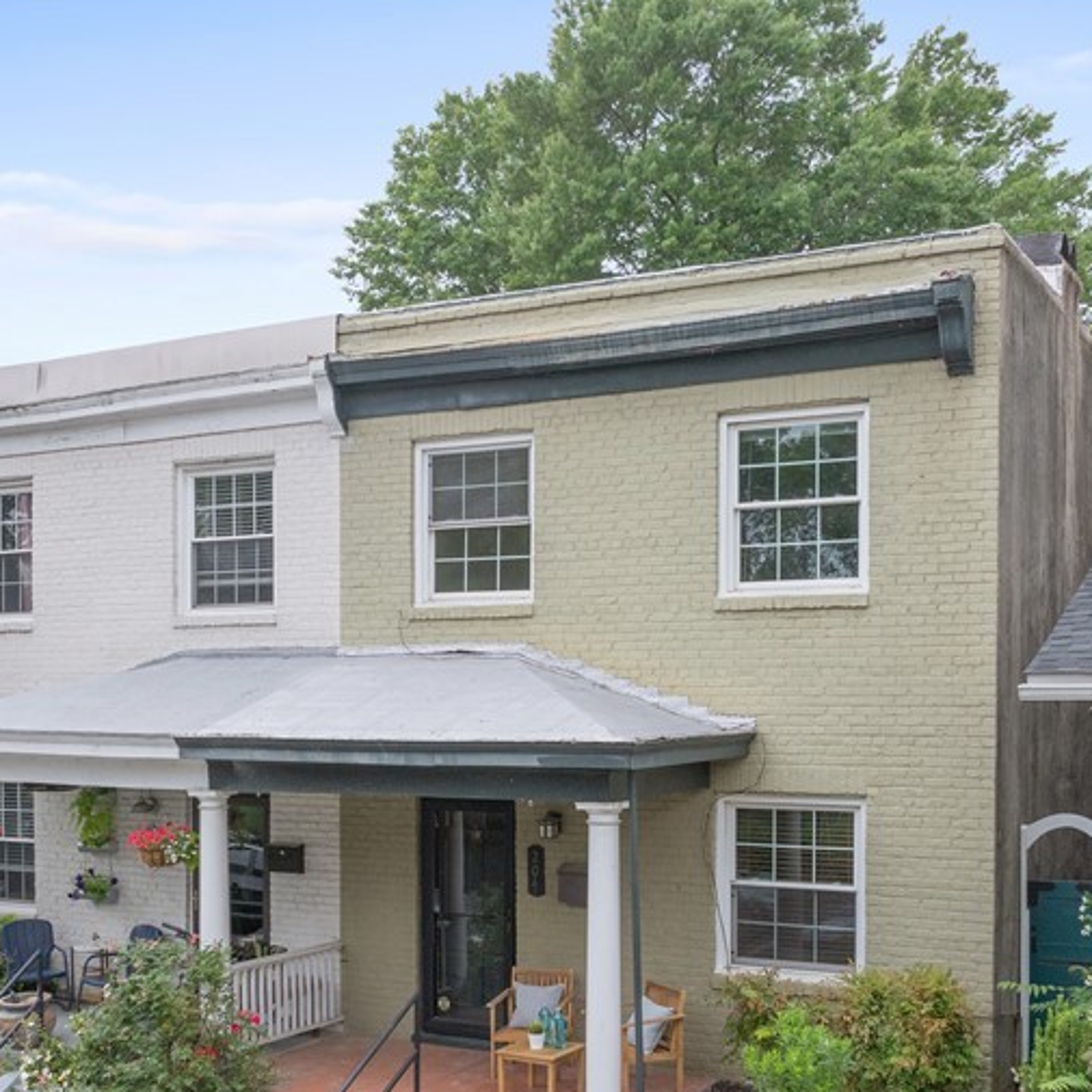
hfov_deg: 39.2
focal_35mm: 43
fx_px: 1535
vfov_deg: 38.2
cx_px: 549
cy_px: 811
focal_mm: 12.29
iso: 300
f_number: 2.8
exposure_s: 1/1250
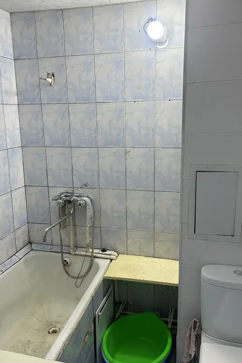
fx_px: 293
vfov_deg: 63.7
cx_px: 120
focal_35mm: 29
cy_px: 178
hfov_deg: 44.9
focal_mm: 6.86
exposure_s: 1/100
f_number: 1.78
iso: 100
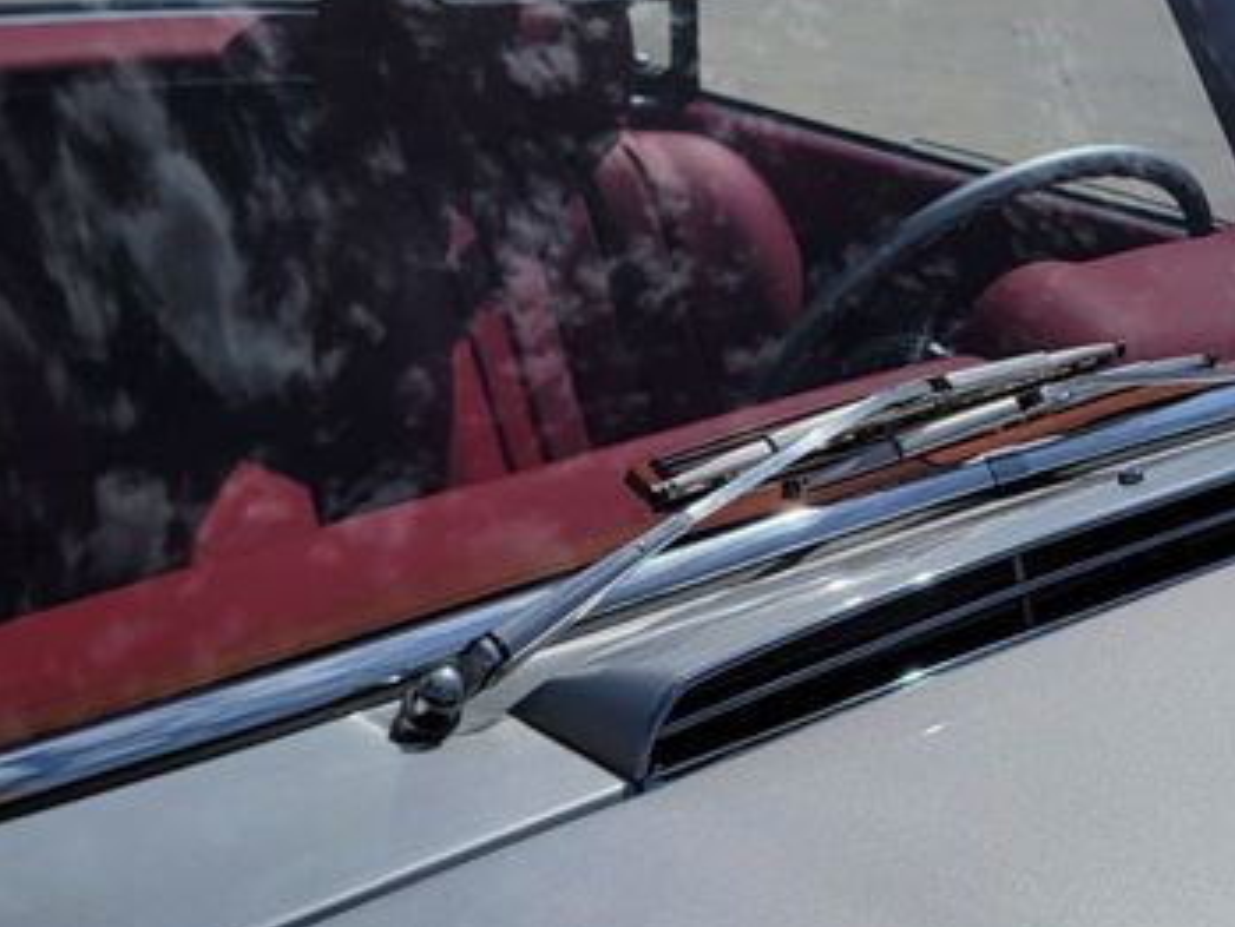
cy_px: 357
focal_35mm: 44
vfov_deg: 32.8
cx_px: 955
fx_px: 1570
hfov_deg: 41.4
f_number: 1.8
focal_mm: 6.7
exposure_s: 1/10000
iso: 16
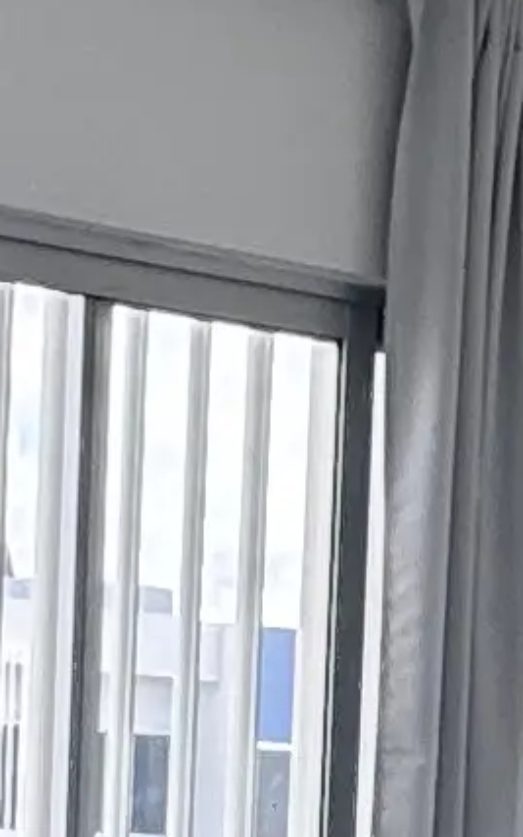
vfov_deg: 14.5
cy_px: 996
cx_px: 468
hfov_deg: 9.3
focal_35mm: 140
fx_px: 3192
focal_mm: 2.22
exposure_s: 1/200
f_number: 2.2
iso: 40
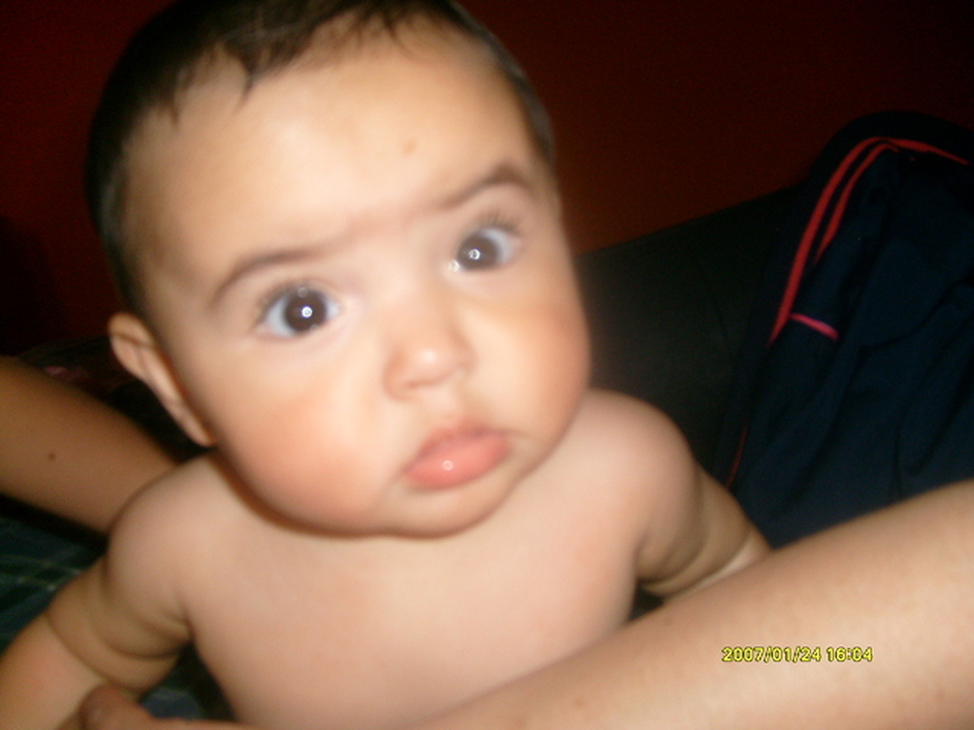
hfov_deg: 52.6
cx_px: 487
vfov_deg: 40.7
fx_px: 985
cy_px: 365
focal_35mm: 35
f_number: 2.8
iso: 100
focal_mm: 5.8
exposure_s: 1/45
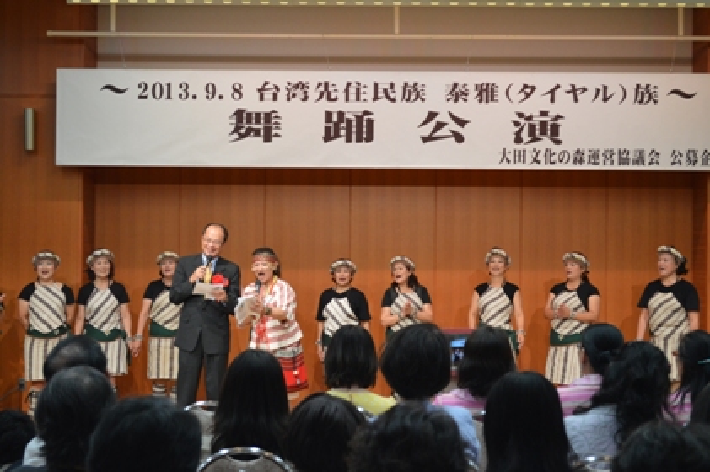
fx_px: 1241
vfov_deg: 21.5
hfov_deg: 31.9
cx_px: 355
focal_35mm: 63
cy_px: 236
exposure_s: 1/60
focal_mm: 42
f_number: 5.3
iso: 1000
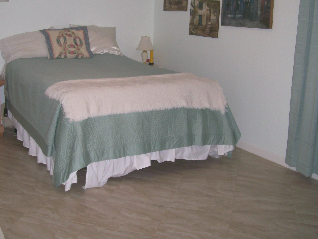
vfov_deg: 31.4
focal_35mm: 46
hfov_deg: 41.0
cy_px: 90
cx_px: 123
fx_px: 423
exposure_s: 1/64
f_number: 2.7
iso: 80
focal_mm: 6
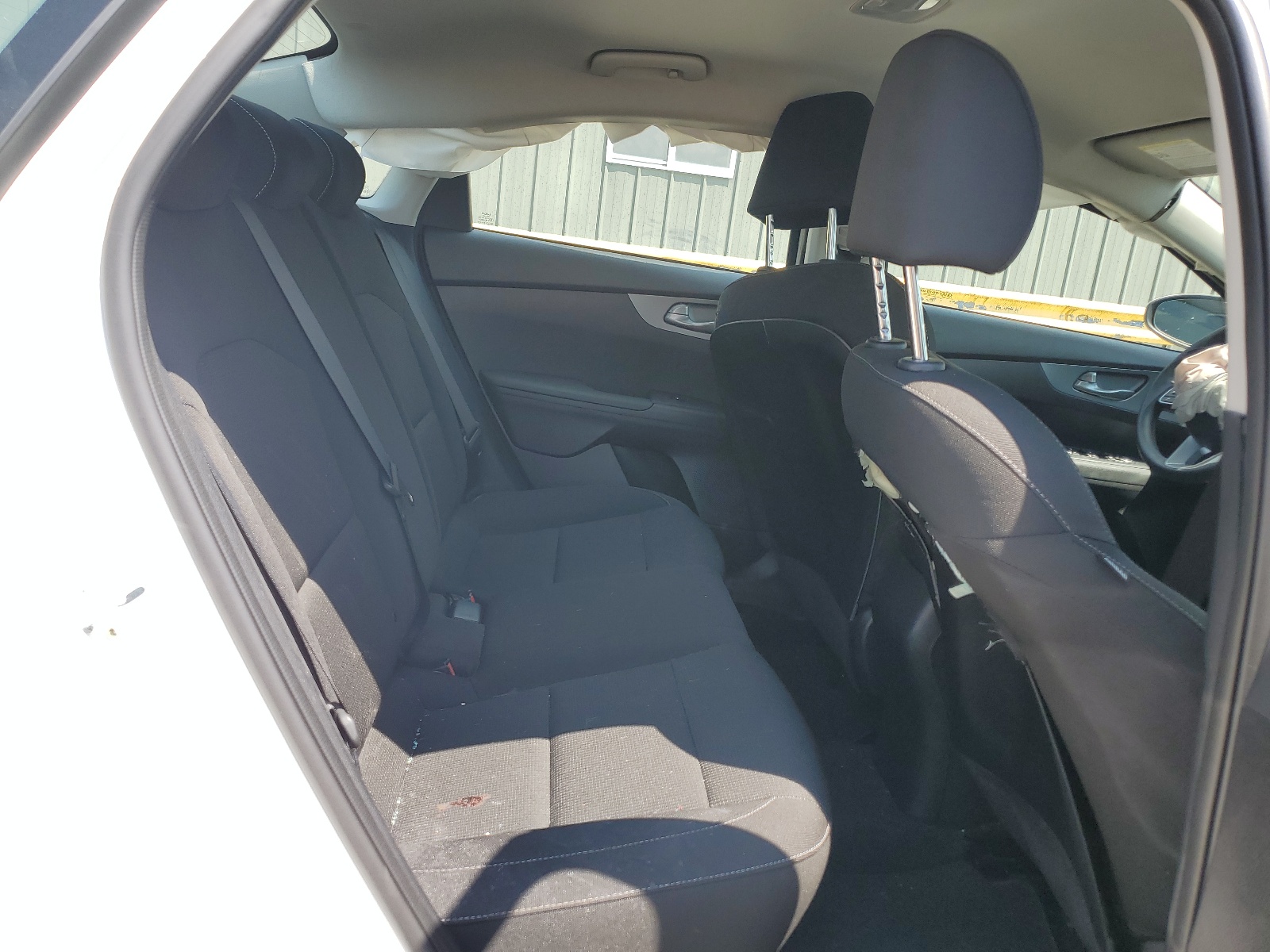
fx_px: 954
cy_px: 476
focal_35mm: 26
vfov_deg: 53.1
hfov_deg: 67.3
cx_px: 635
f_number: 1.5
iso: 50
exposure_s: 1/625
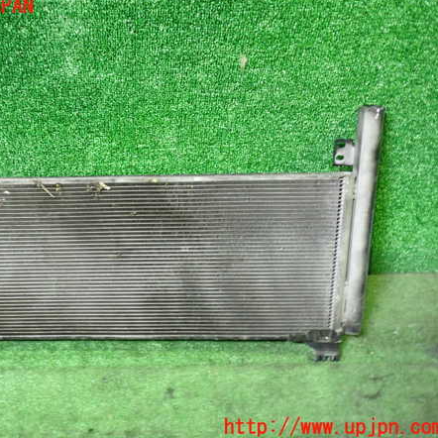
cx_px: 151
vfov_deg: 46.0
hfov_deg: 45.4
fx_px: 515
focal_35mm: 36
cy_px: 217
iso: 640
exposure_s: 1/30
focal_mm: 5.4
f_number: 2.3
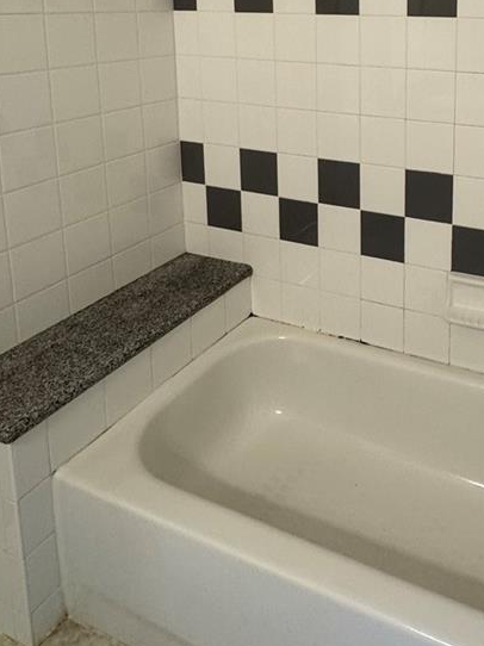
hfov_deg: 42.5
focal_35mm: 31
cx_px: 415
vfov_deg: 52.7
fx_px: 578
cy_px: 89
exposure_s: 1/60
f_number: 2.2
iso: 160
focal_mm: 2.22
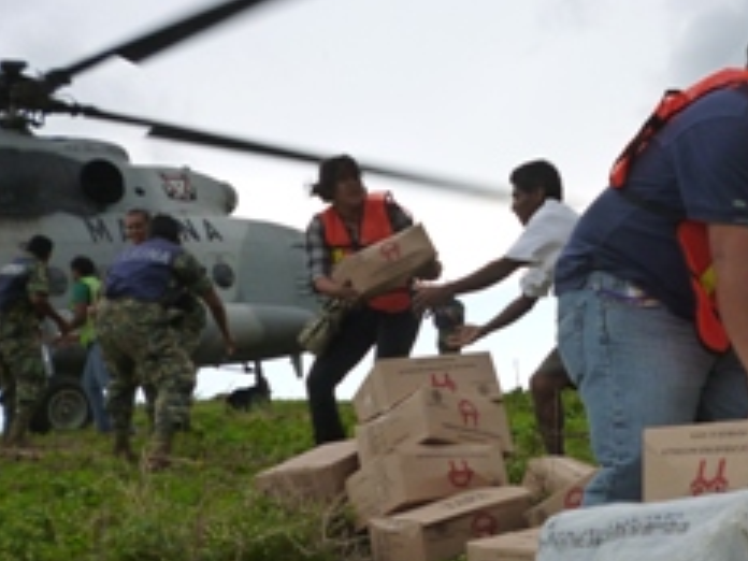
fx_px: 1167
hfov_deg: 34.7
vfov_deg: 26.9
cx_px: 571
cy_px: 374
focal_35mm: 54
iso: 160
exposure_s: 1/200
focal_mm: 5
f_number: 3.1
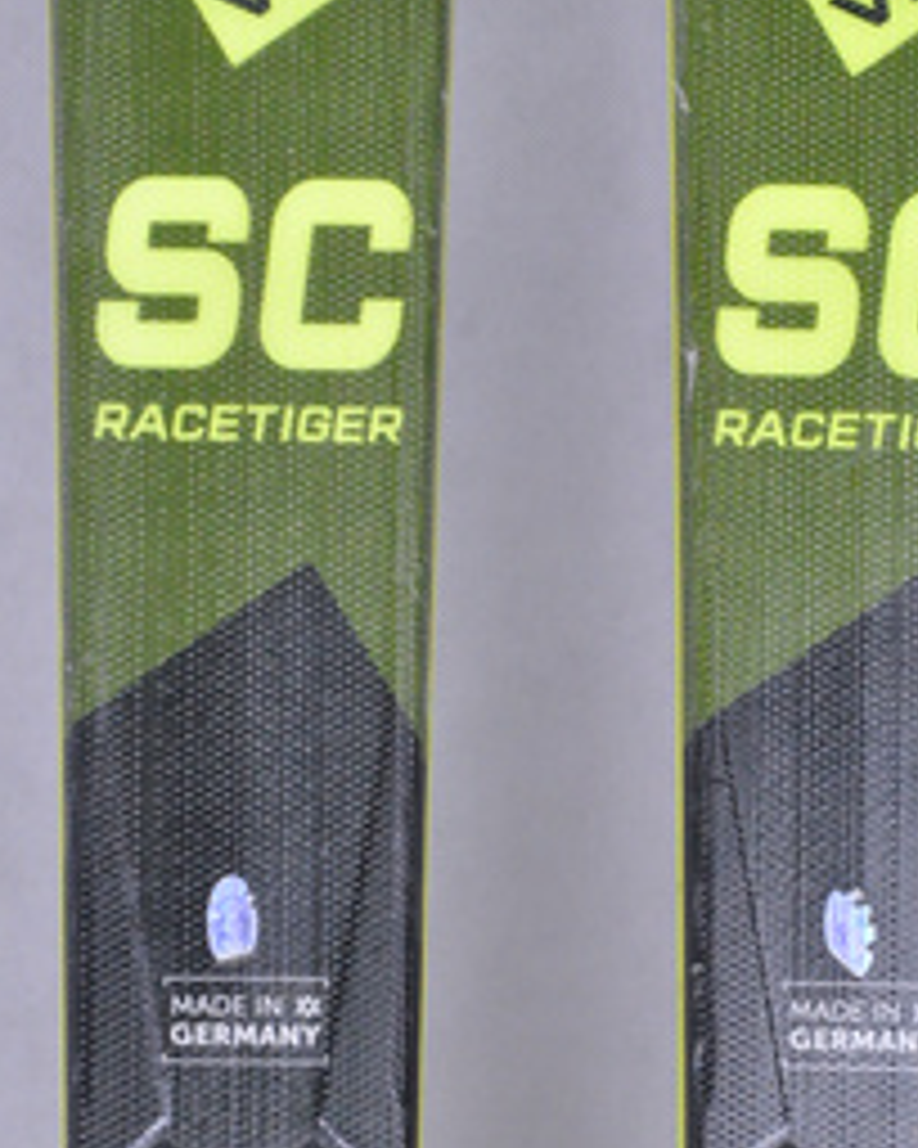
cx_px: 547
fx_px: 8858
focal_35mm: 261
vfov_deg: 7.4
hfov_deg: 5.9
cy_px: 698
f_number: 8
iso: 3200
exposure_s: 1/125
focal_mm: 105
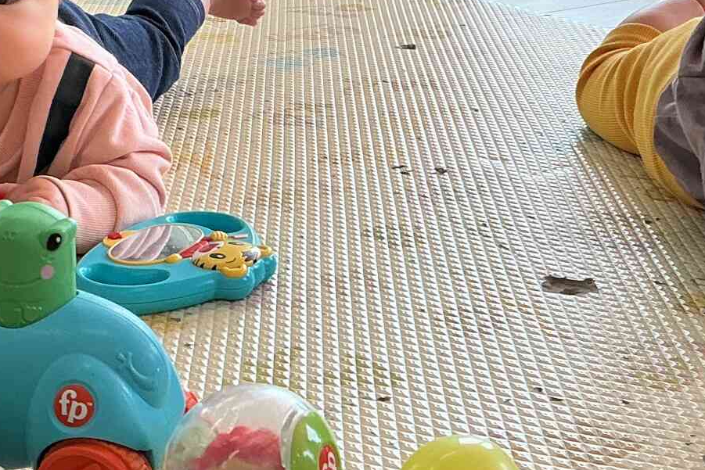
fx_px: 1586
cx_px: 372
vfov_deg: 16.7
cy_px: 75
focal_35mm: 81
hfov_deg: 25.1
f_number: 1.8
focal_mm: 3
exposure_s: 1/120
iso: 32
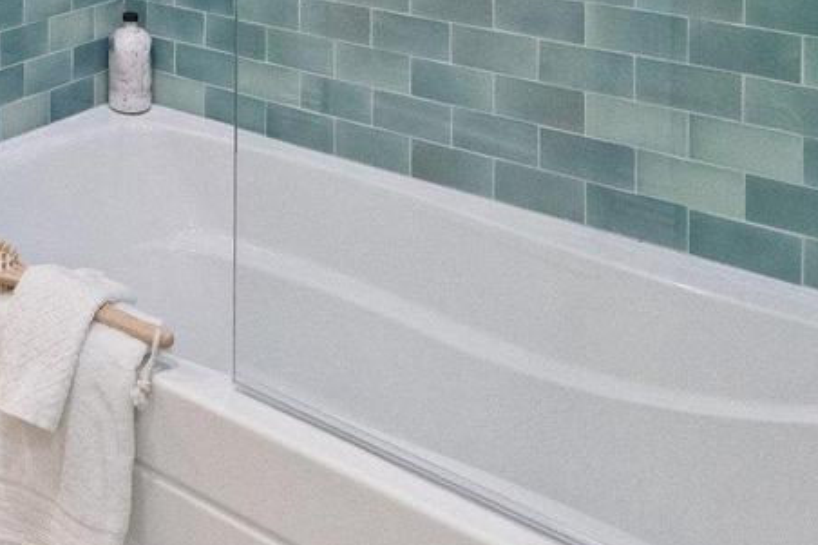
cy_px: -267
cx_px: -7
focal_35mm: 51
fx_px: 1158
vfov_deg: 22.0
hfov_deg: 35.1
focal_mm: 16
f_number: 10
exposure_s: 1/160
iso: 8000
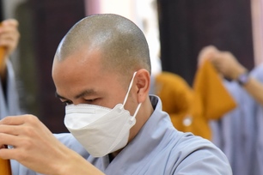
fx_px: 1863
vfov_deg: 5.4
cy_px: 118
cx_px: 86
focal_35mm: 255
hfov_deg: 8.1
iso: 6400
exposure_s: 1/100
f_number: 5
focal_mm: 120
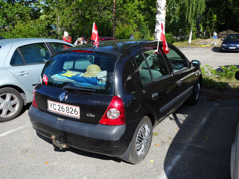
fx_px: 207
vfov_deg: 46.8
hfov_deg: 60.0
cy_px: 90
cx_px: 120
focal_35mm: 30
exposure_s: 1/500
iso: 80
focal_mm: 5.09
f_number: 4
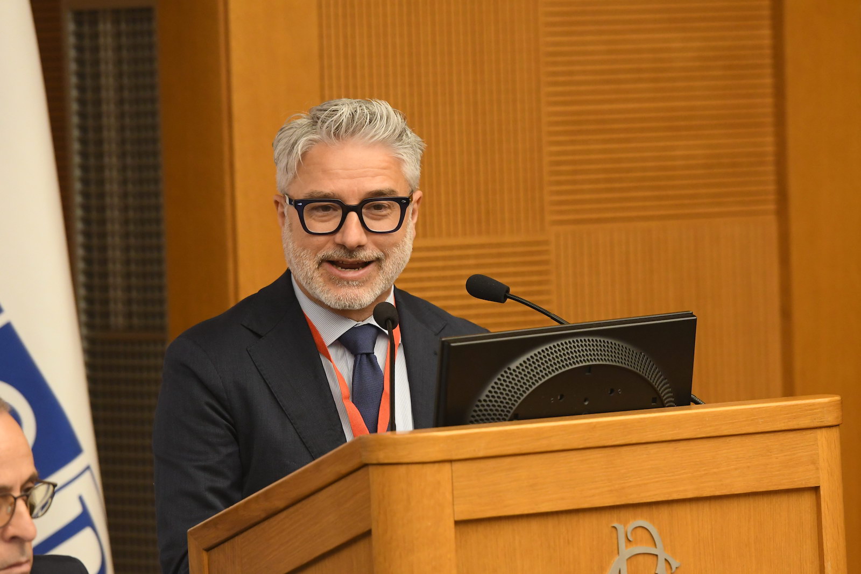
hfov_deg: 7.2
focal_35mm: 285
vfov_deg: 4.8
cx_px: 430
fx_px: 6816
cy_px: 287
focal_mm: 190
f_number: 3.5
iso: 2500
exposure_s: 1/250
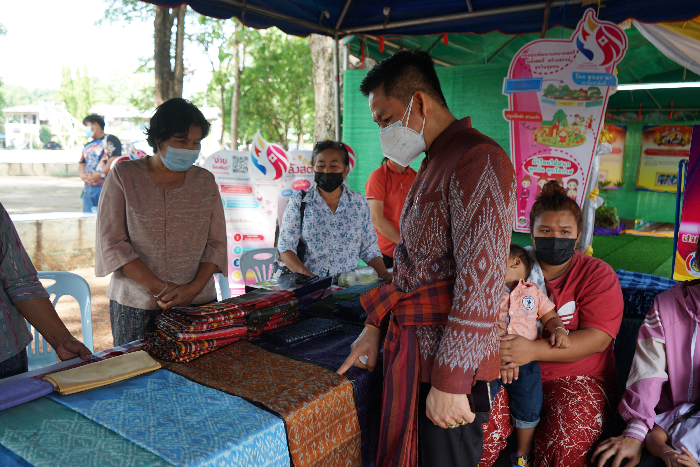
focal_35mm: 29
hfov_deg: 63.7
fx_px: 564
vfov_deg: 45.0
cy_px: 234
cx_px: 350
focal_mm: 29
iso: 100
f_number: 4
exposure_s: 1/60
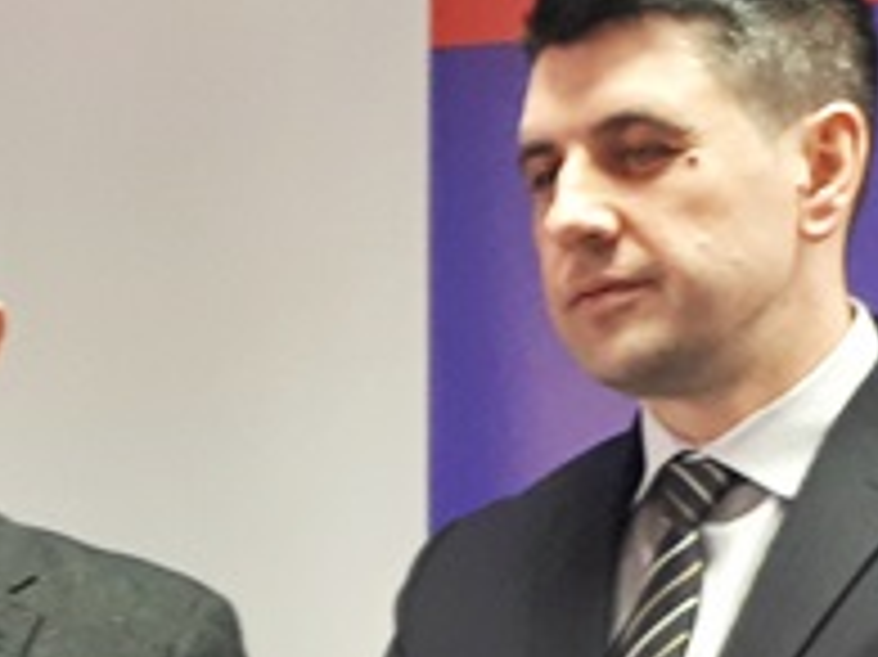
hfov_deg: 13.9
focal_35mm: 142
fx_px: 3599
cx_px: 207
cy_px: 1184
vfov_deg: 9.9
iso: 160
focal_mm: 3.6
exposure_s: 1/25
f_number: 1.9
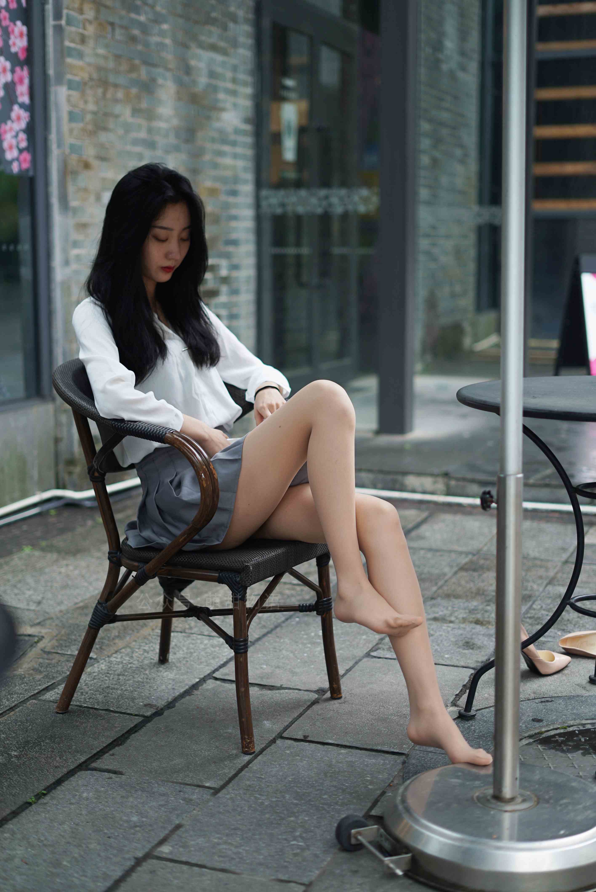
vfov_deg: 39.6
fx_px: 1240
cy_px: 446
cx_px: 298
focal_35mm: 50
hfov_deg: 27.0
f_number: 2
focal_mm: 50
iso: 100
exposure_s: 1/160
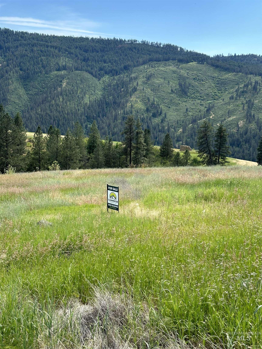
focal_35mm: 48
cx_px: 131
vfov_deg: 39.7
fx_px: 484
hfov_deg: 30.3
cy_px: 174
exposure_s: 1/1695
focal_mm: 6.86
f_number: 1.78
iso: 64
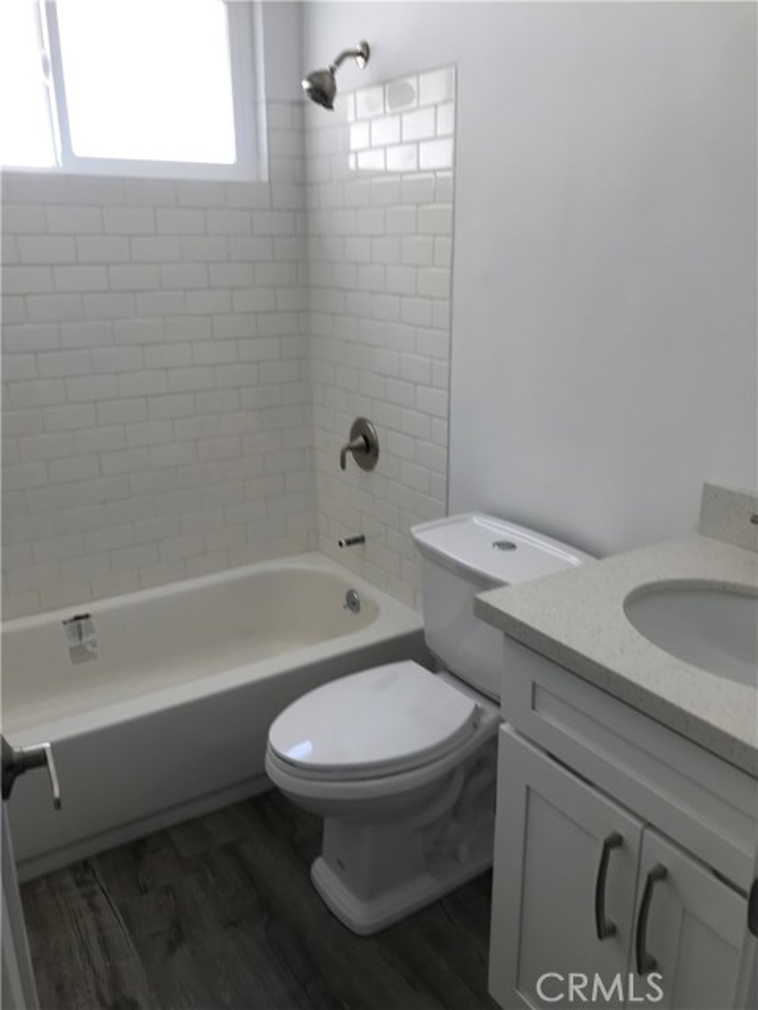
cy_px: 505
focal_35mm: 28
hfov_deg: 49.7
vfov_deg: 63.4
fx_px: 818
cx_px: 379
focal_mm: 3.99
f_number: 1.8
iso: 25
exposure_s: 1/60
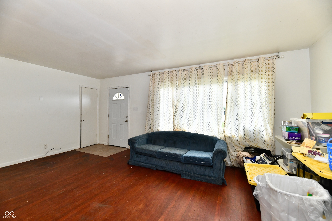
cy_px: 110
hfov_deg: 104.3
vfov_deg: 81.2
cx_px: 166
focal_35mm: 14
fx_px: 129
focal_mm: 14
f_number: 7.1
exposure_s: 1/100
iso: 800
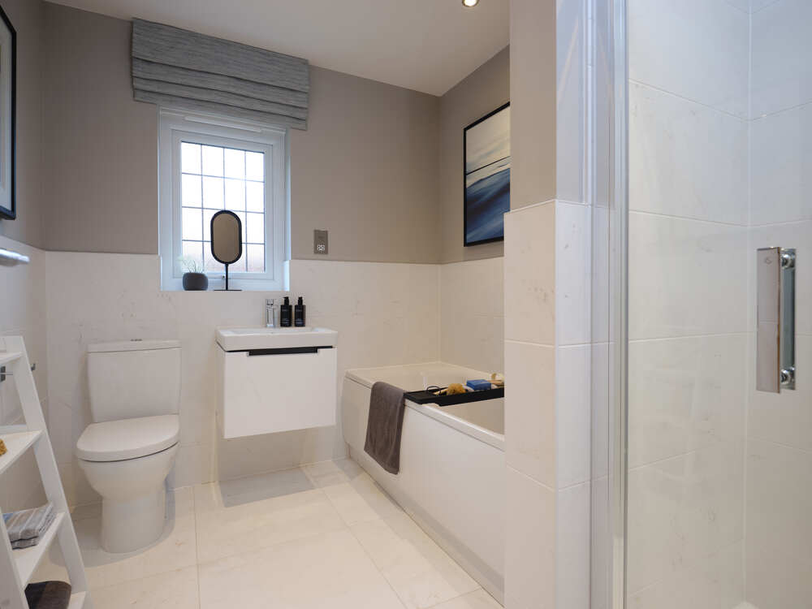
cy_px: 304
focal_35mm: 18
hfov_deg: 87.8
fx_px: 422
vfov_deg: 71.6
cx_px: 406
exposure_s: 1/6
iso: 200
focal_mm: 23
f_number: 8
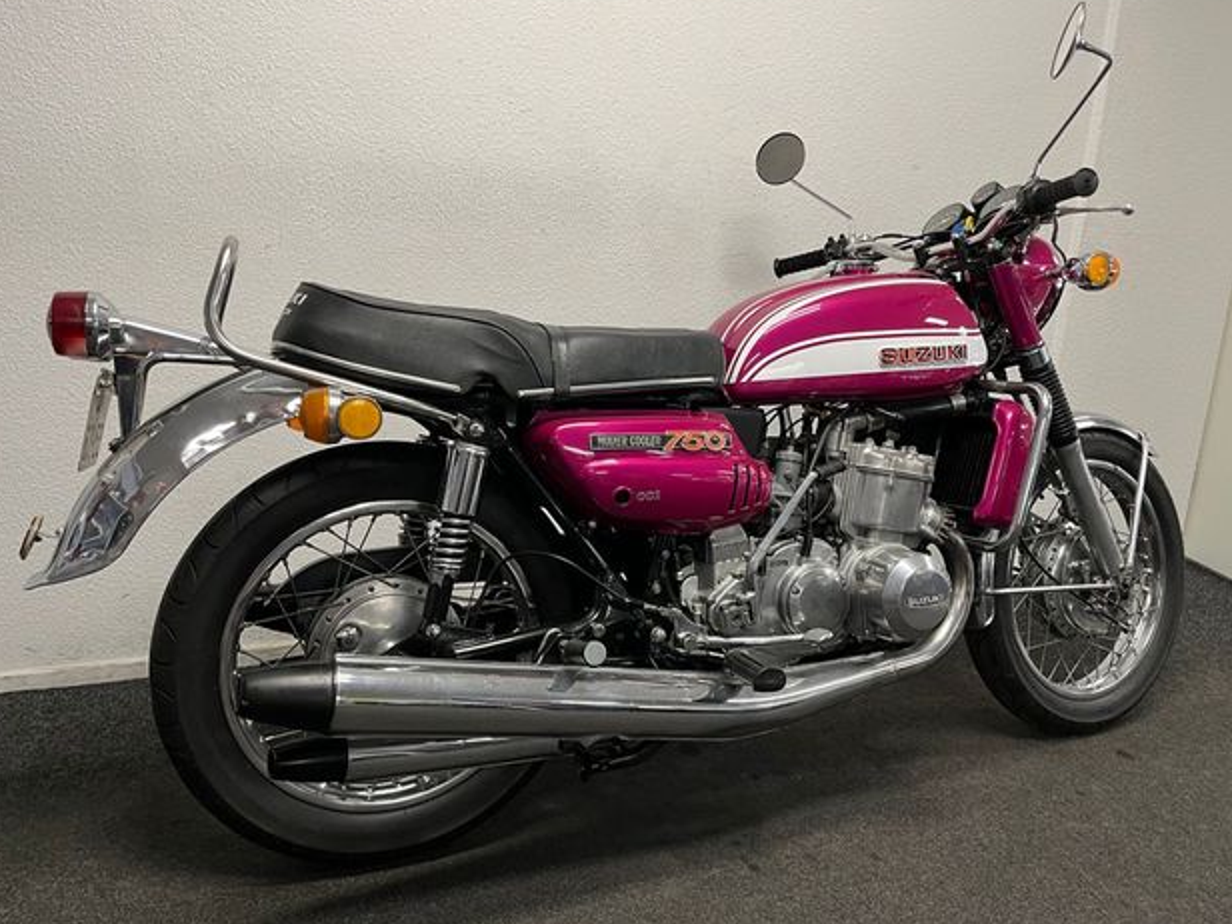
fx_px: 961
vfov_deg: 51.3
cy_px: 450
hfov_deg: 65.3
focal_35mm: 27
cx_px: 628
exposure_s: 1/50
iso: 80
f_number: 1.6
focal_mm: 5.1
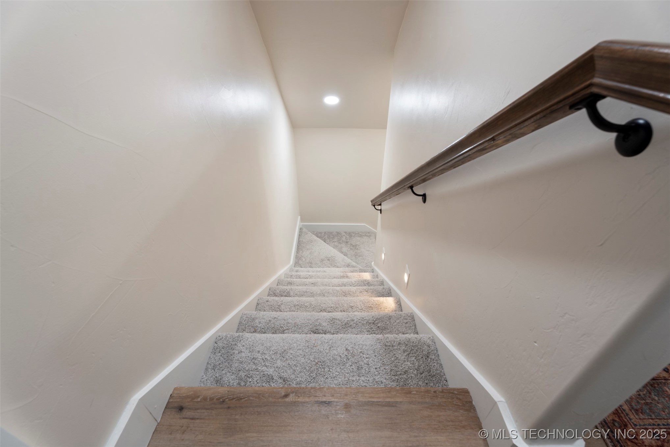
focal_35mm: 16
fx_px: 298
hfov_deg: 96.7
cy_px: 224
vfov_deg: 73.7
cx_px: 335
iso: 250
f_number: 8
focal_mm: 16
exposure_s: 1/5
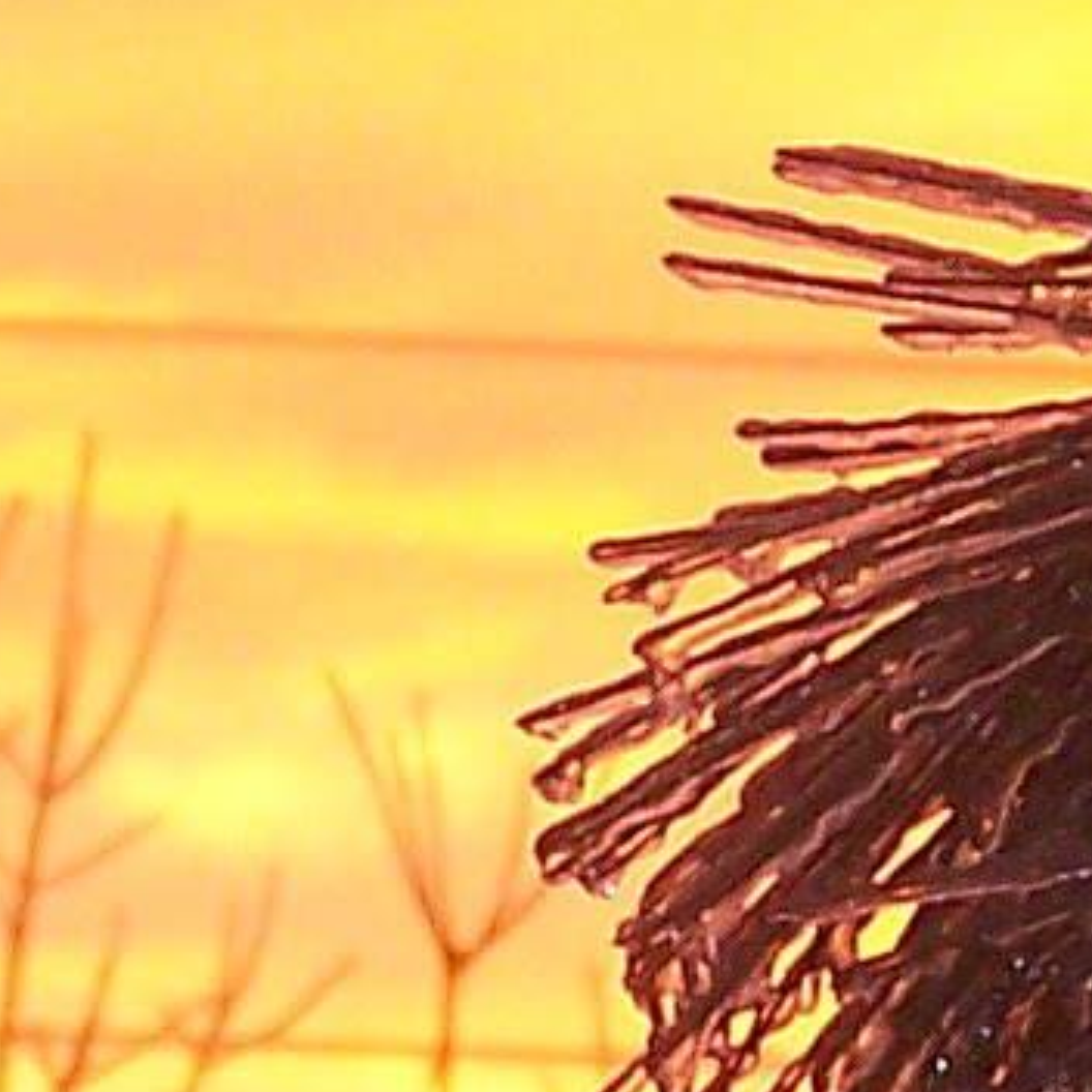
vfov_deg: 2.6
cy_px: 251
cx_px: 472
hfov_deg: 2.6
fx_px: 24269
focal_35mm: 680
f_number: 3.2
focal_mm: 17.5
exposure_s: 1/60
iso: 140
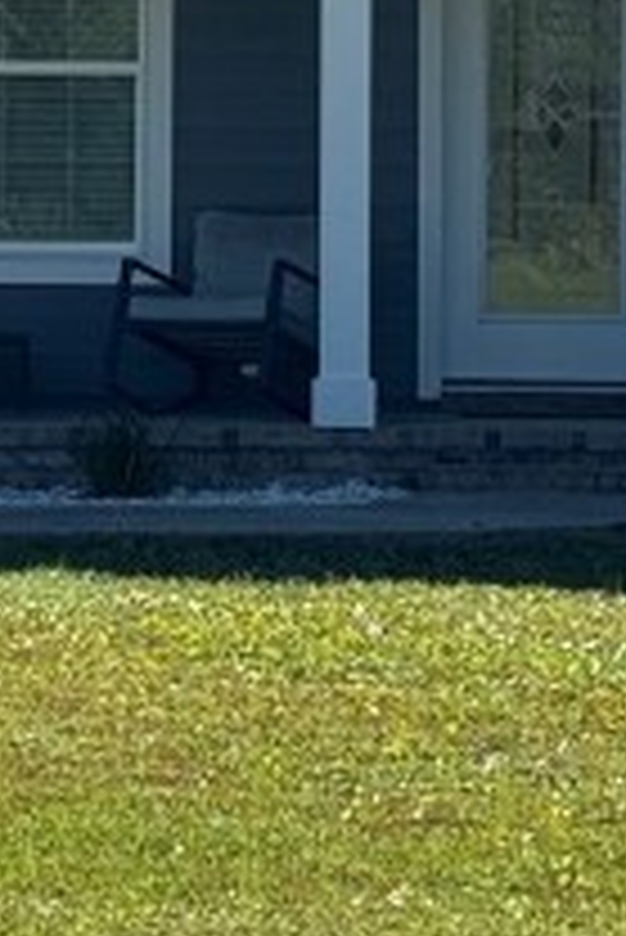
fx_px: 6405
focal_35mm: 246
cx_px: 117
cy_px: 230
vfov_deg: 8.4
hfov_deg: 5.6
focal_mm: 6.86
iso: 64
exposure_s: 1/2833
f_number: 1.78
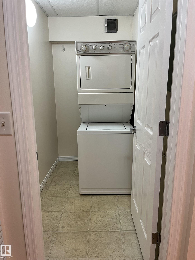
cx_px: 98
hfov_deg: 53.1
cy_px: 130
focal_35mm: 26
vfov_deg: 67.3
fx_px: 195
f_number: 1.6
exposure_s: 1/60
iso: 80
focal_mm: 5.1
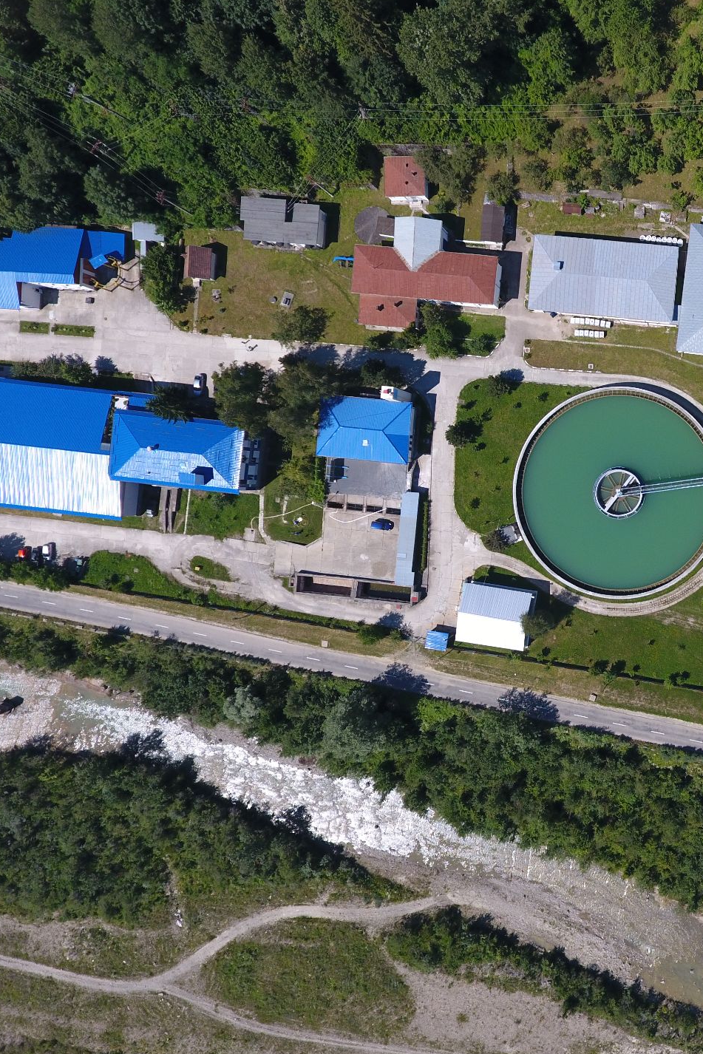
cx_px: 690
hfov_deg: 41.0
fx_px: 820
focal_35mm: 28
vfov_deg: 65.5
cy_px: 526
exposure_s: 1/853
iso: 100
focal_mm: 3.61
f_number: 2.8
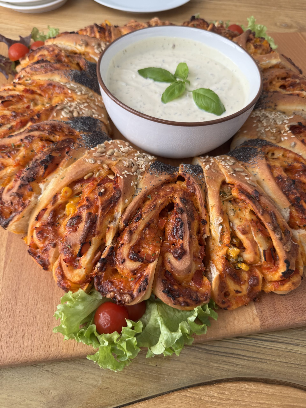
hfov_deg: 56.8
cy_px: 204
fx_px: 283
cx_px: 153
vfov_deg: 71.6
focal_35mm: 24
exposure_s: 1/121
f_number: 1.78
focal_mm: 6.76
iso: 100
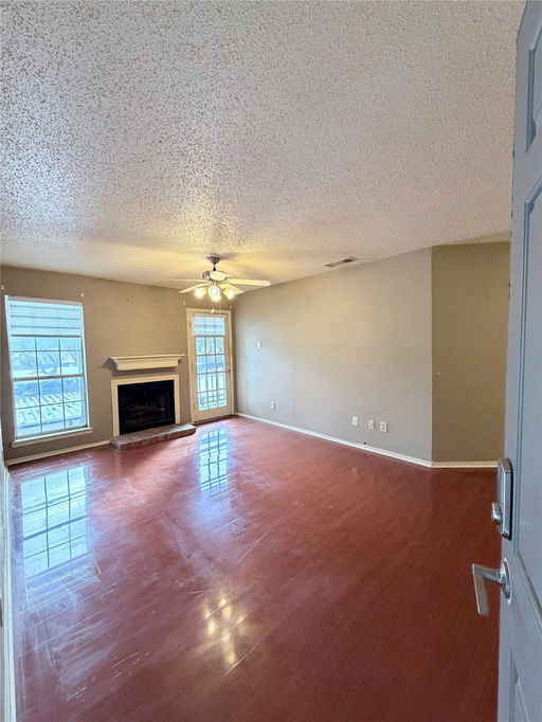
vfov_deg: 102.0
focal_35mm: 14
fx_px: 292
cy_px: 361
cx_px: 271
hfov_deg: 85.7
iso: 400
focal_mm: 2.22
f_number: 2.2
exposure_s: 1/60
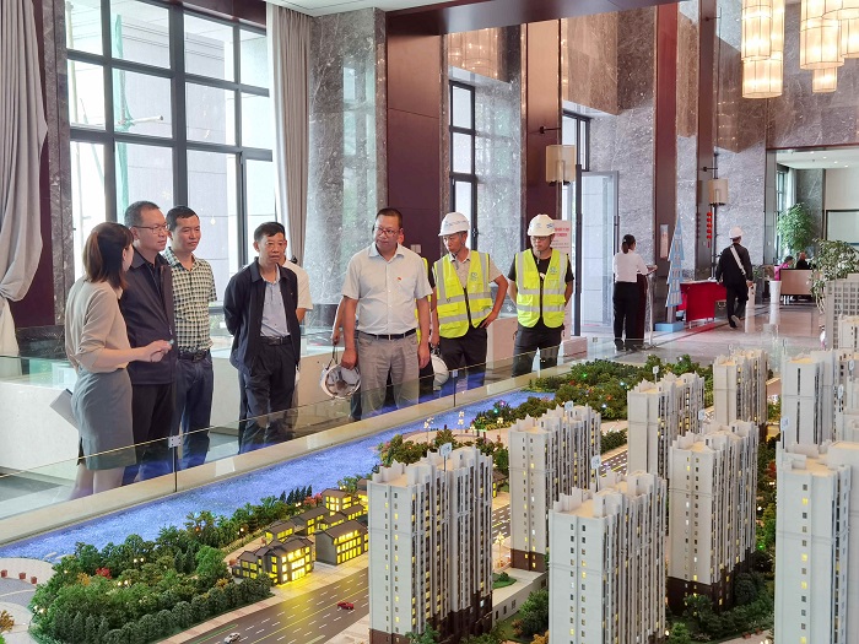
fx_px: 918
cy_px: 322
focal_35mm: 37
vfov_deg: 38.7
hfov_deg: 50.1
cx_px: 430
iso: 50
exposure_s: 1/73.5
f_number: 1.9
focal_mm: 6.71
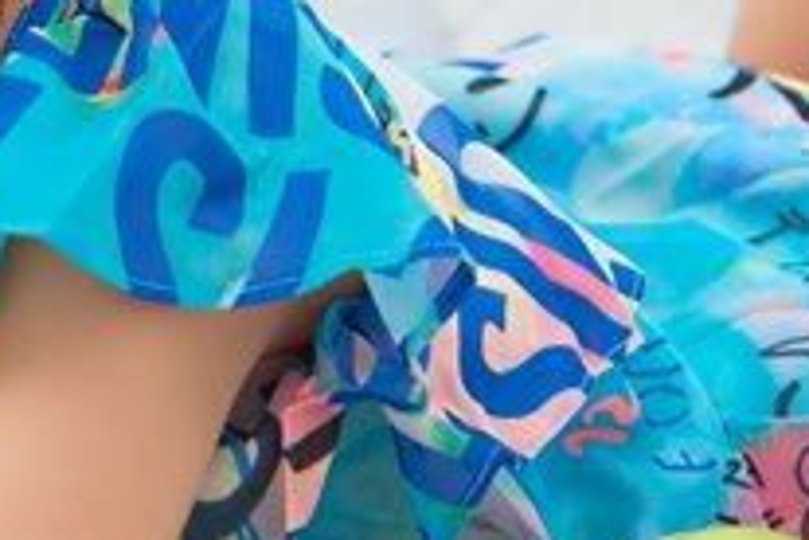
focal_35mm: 144
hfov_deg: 13.7
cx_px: -258
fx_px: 3236
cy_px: 139
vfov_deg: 9.5
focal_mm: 35
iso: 100
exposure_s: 1/180
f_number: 4.8
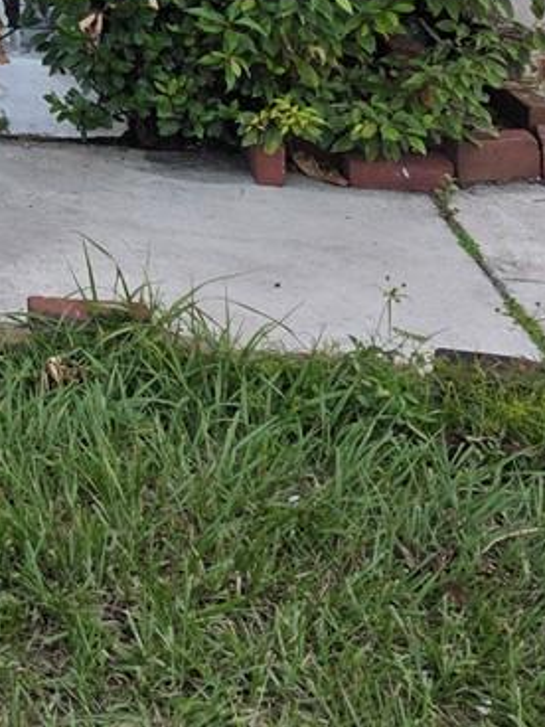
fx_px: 2099
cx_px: -681
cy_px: -362
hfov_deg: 12.3
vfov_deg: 17.6
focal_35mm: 100
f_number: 1.7
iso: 50
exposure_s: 1/180
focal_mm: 6.3
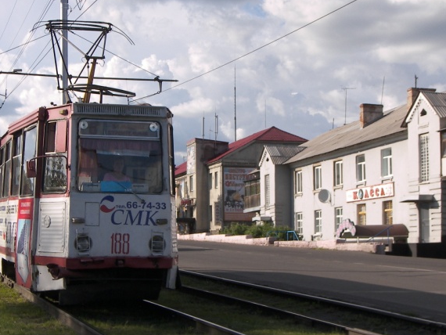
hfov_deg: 24.7
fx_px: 1018
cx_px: 187
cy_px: 190
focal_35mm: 79
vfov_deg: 18.7
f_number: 3.6
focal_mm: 9.2
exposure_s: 1/800
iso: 50
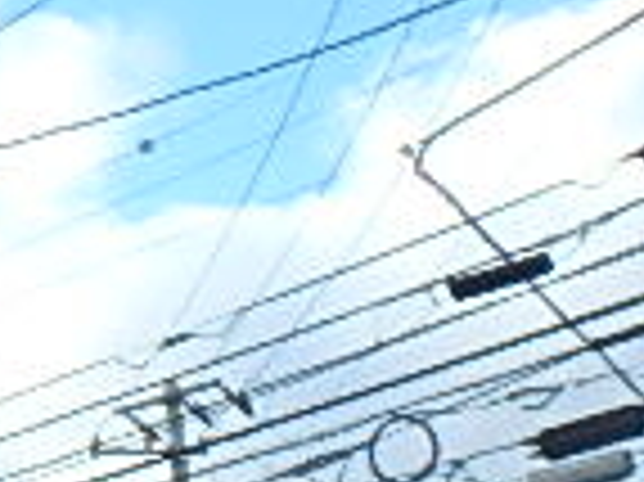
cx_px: -432
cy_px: 468
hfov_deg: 17.7
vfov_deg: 15.4
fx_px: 1747
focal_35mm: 94
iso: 125
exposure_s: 1/250
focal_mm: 3.7
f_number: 3.5
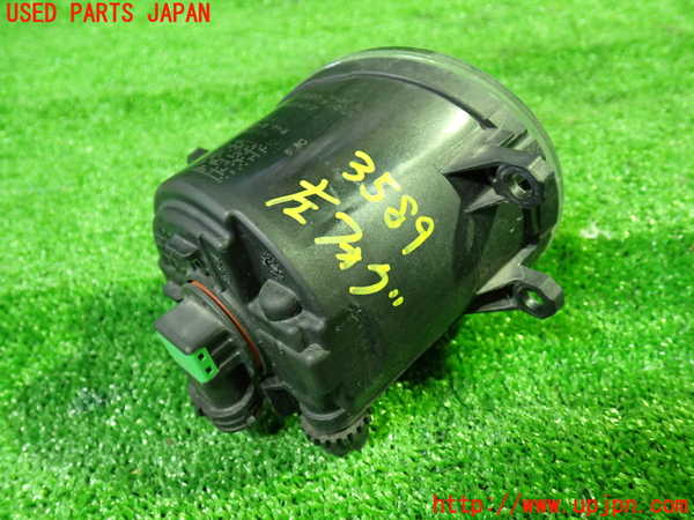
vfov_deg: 46.8
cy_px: 260
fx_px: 601
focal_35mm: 30
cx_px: 347
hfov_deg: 60.0
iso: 800
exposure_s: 1/30
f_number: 2.3
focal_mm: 5.4
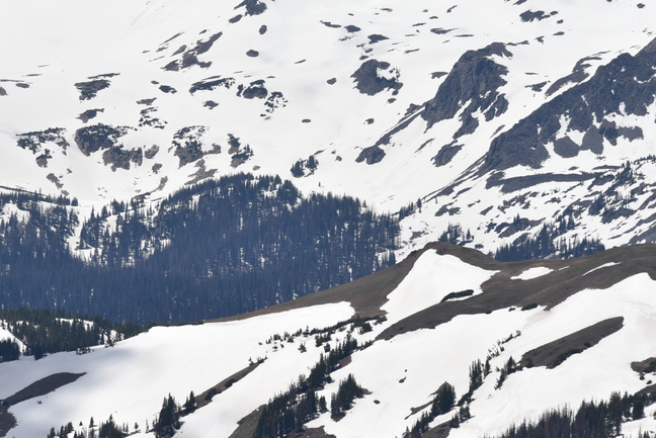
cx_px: 254
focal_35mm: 454
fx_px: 8278
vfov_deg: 3.0
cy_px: 136
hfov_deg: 4.5
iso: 100
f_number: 10
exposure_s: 1/500
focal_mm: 230
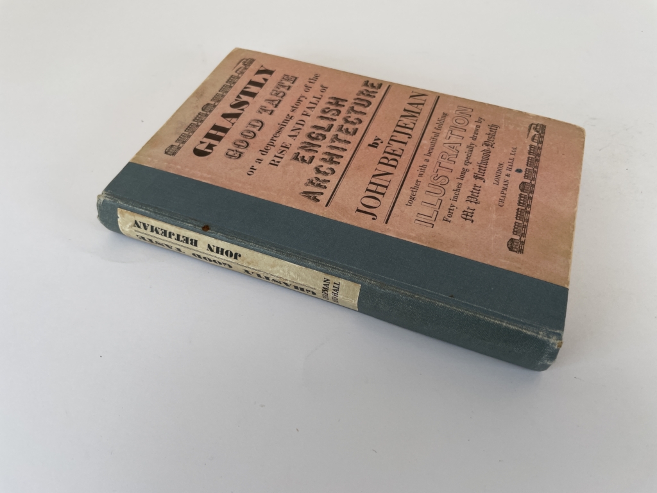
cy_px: 246
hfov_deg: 67.3
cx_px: 328
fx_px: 493
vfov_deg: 53.1
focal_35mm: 26
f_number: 1.6
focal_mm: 4.2
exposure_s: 1/336
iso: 32
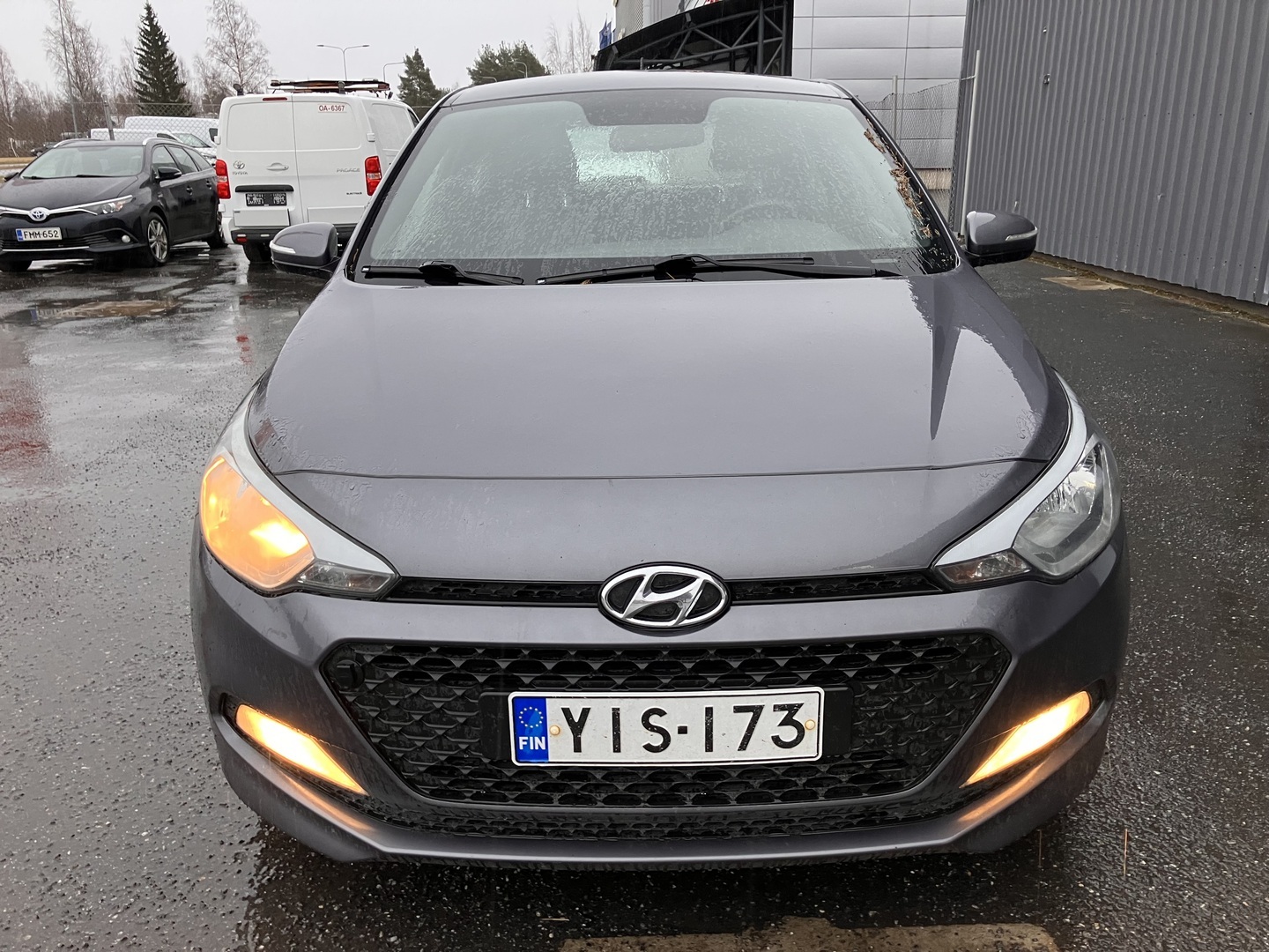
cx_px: 634
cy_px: 476
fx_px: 1026
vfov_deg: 49.7
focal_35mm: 28
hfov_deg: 63.4
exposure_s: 1/64
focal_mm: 3.99
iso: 80
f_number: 1.8
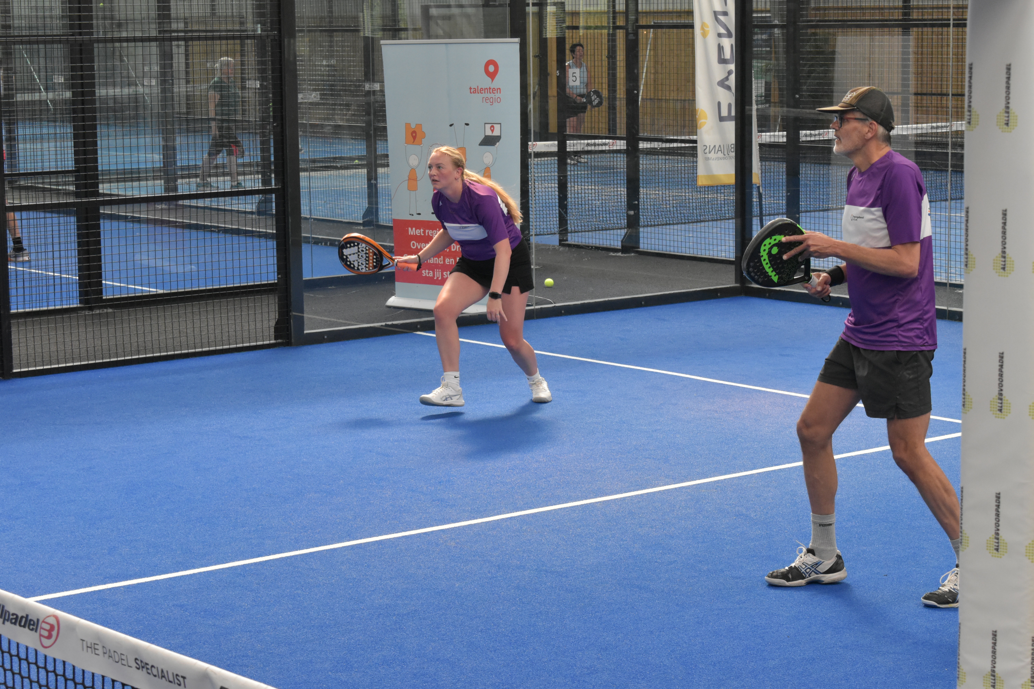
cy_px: 344
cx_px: 517
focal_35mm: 82
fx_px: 2369
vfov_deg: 16.6
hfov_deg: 24.6
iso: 2500
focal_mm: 55
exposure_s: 1/320
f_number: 10
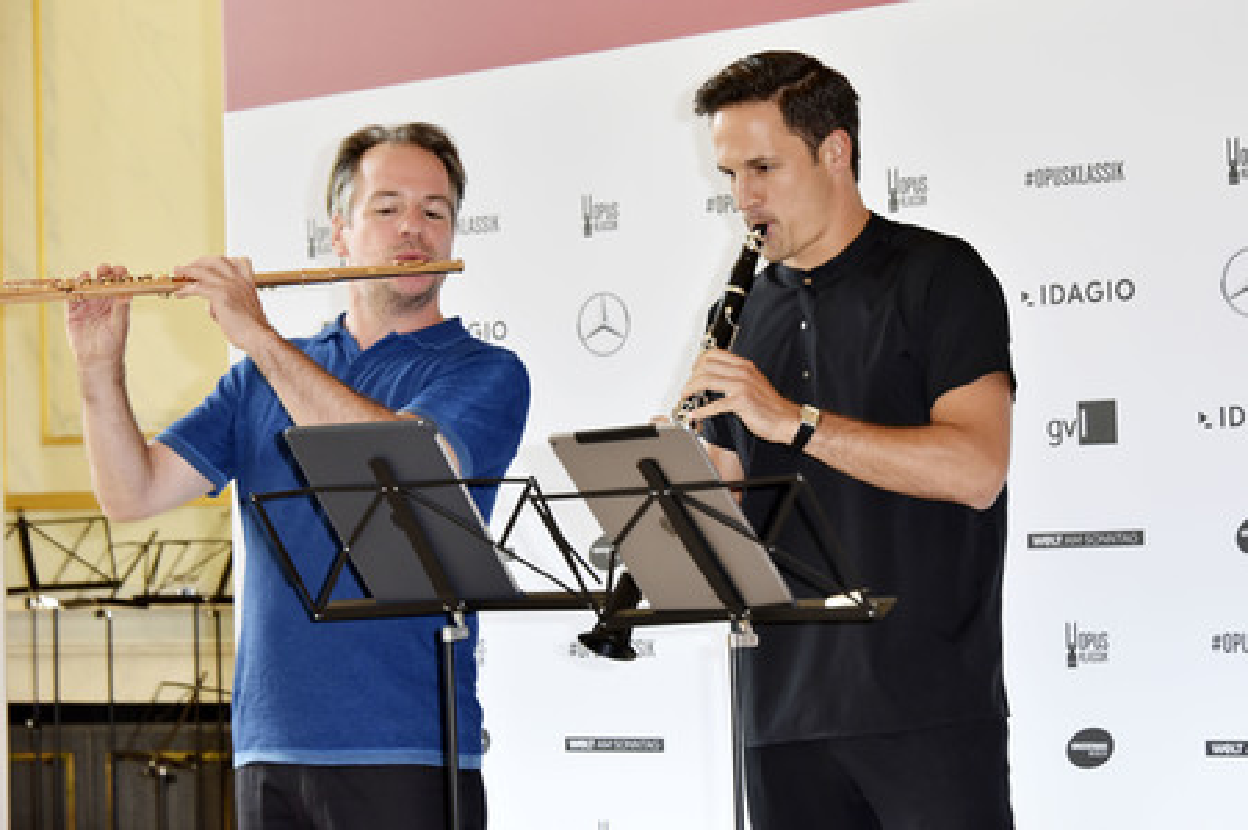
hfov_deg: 18.3
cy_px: 415
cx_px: 624
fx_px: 3880
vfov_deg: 12.2
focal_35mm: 112
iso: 1600
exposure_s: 1/125
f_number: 6.3
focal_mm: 112
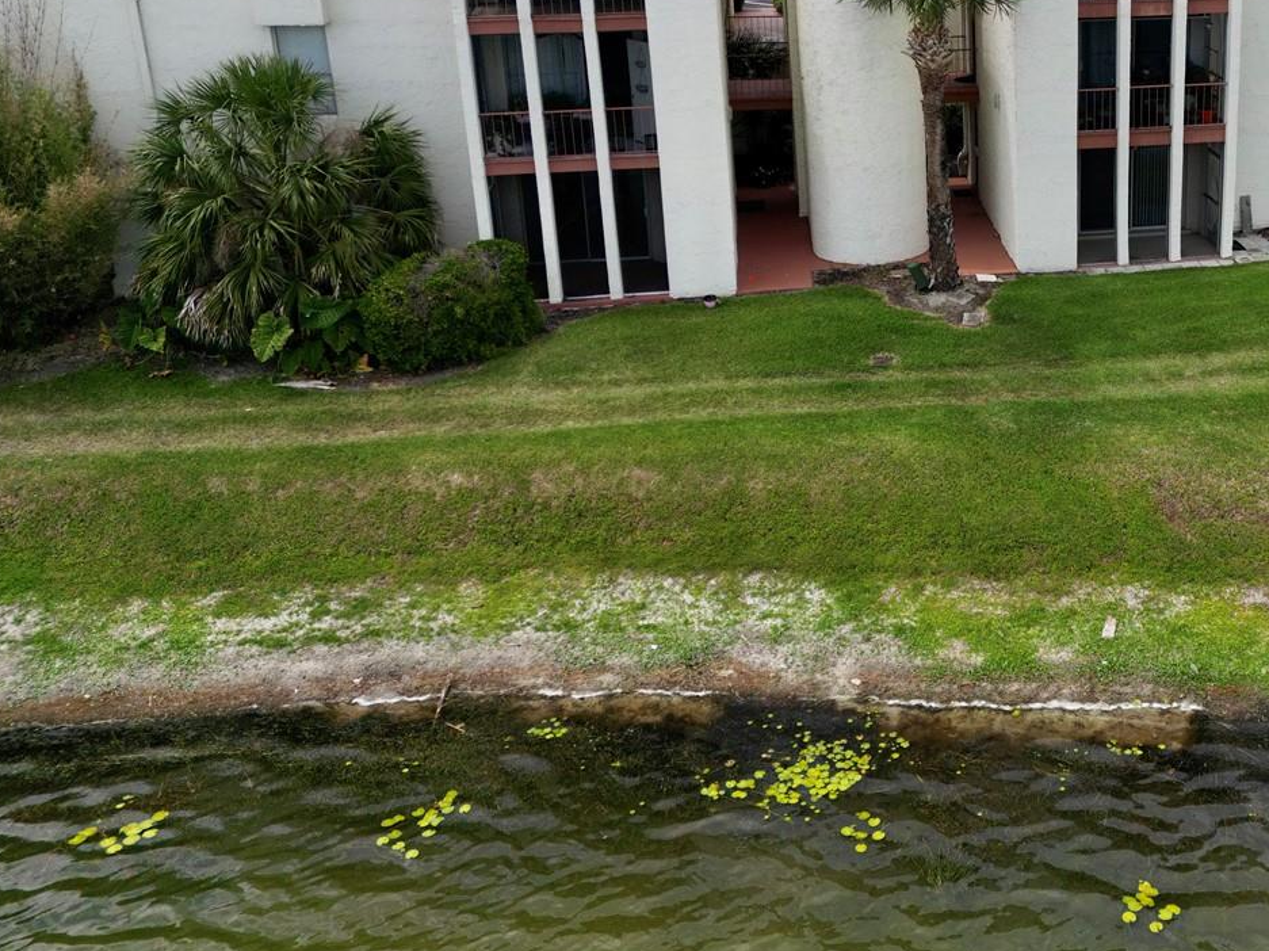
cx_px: 1074
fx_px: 1502
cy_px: 230
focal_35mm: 41
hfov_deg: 43.0
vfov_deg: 34.3
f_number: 1.7
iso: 150
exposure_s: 1/3200
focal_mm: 6.72
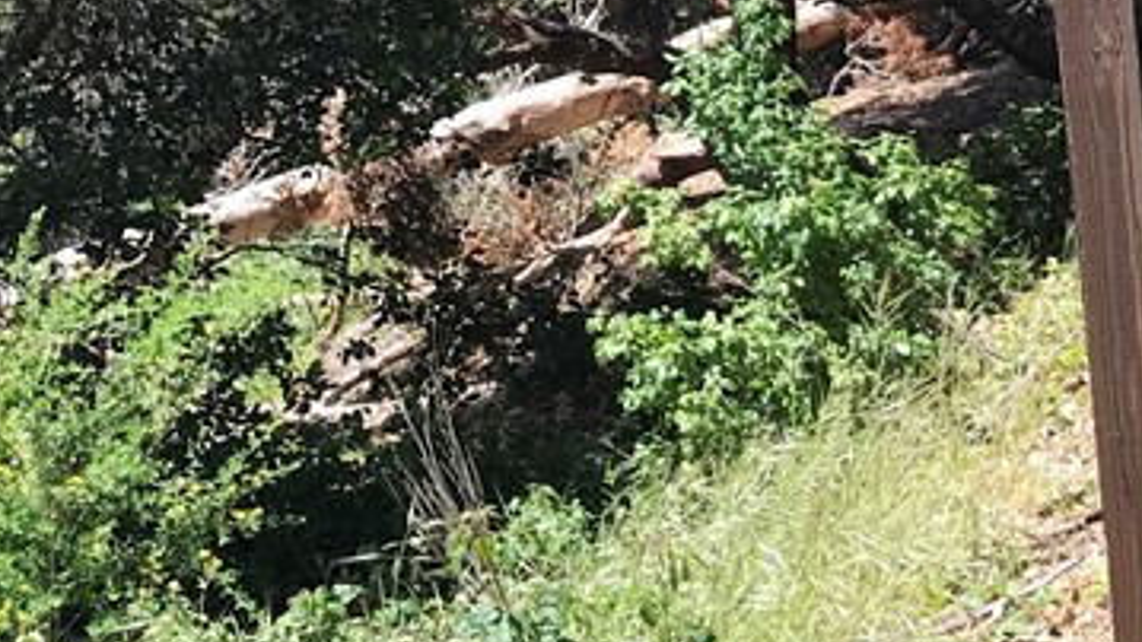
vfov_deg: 13.3
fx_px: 2635
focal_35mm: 87
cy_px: -229
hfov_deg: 24.3
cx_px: 382
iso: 20
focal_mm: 3.99
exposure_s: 1/602
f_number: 1.8
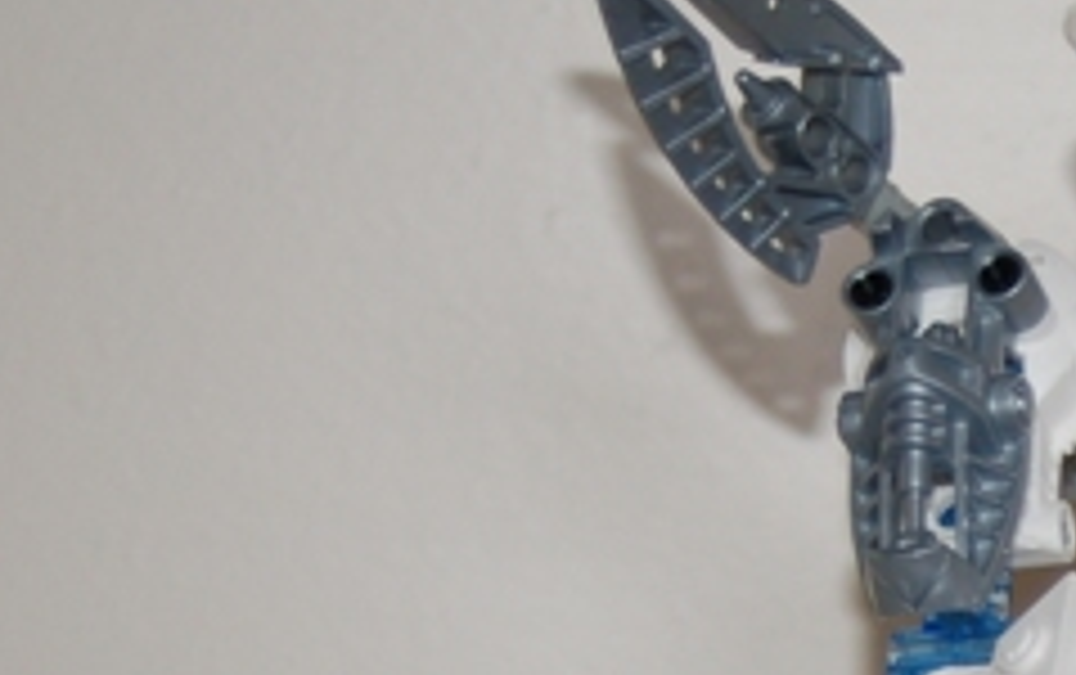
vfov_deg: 6.8
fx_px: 5637
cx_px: 1427
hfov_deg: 10.6
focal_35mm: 192
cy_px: 896
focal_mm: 40
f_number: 4.2
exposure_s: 1/60
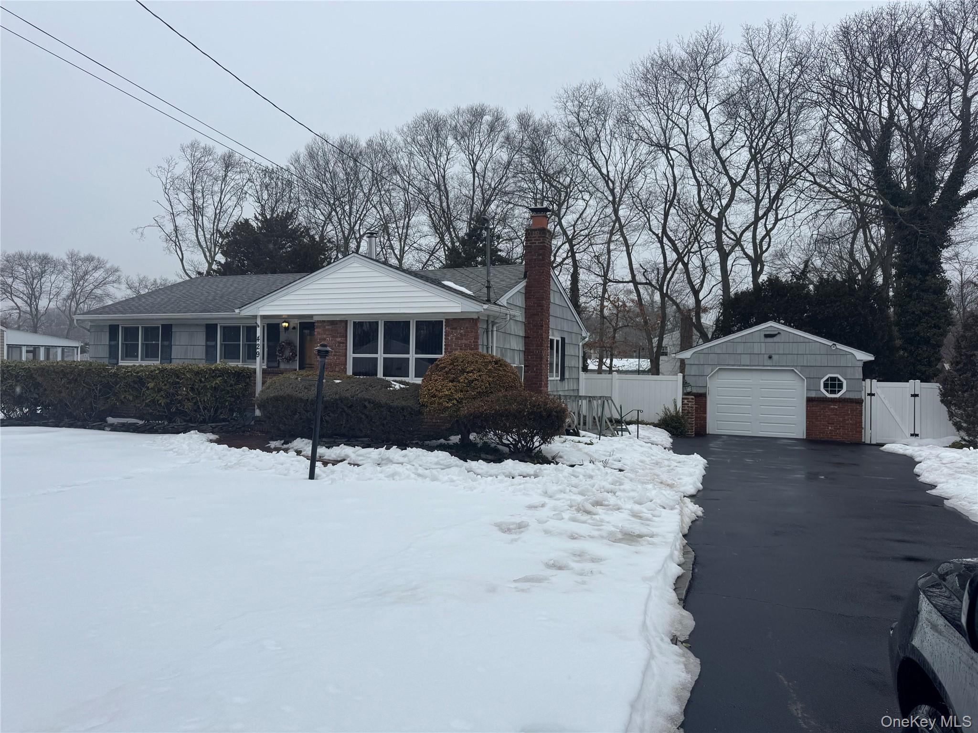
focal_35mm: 24
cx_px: 489
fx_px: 678
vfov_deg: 56.8
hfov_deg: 71.6
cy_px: 366
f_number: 1.78
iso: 80
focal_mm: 6.76
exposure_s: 1/1637
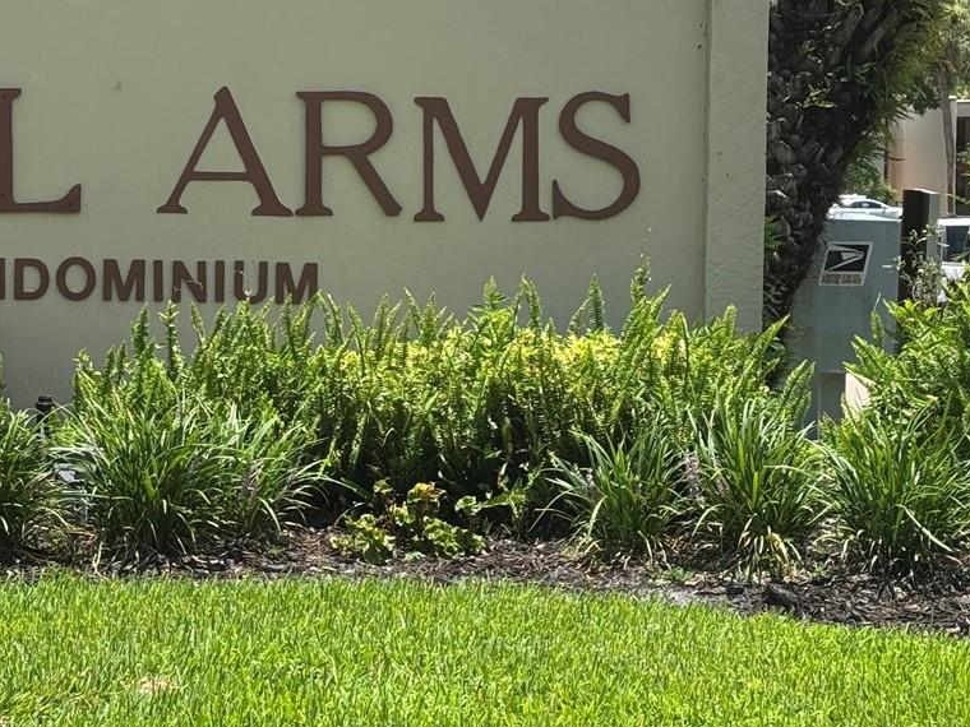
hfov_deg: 19.2
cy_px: 194
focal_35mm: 101
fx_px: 2830
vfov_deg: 14.6
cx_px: 181
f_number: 1.78
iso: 64
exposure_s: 1/2717
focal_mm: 6.76
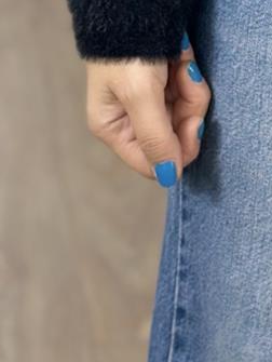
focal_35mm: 229
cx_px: 475
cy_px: -260
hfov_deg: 6.4
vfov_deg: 8.4
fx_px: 2395
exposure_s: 1/100
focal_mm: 6.86
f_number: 1.78
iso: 200
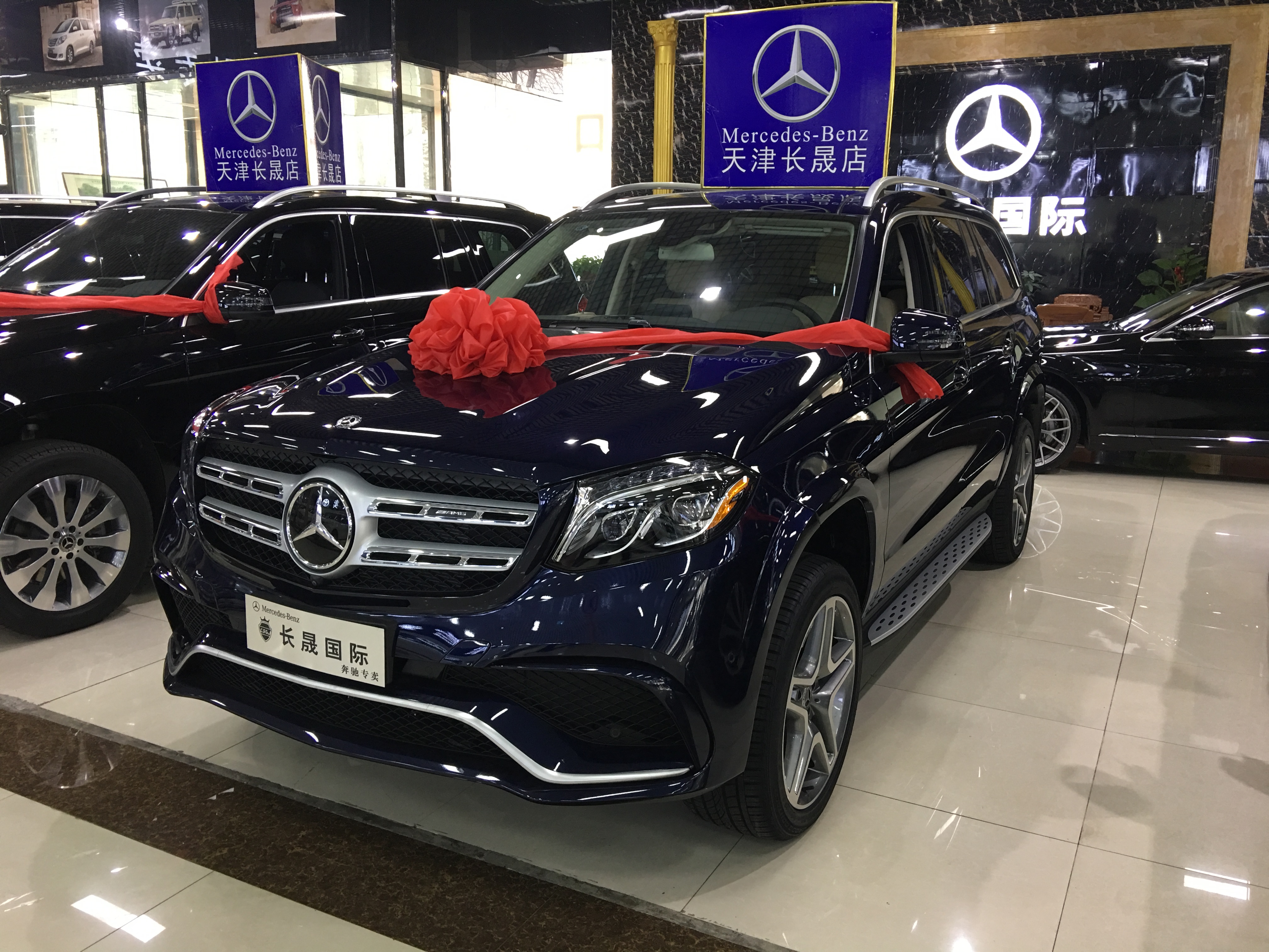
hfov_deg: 61.7
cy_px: 476
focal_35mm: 29
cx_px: 634
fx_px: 1063
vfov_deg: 48.2
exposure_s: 1/17
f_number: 2.2
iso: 64
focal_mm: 4.15
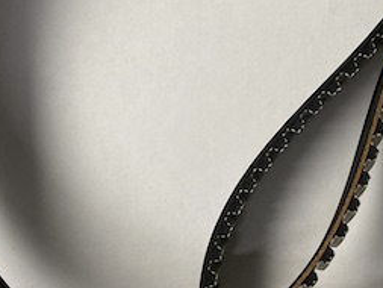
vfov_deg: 18.6
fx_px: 874
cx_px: 276
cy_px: 108
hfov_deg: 24.5
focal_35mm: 79
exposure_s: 1/100
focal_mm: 4.25
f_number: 1.8
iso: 80
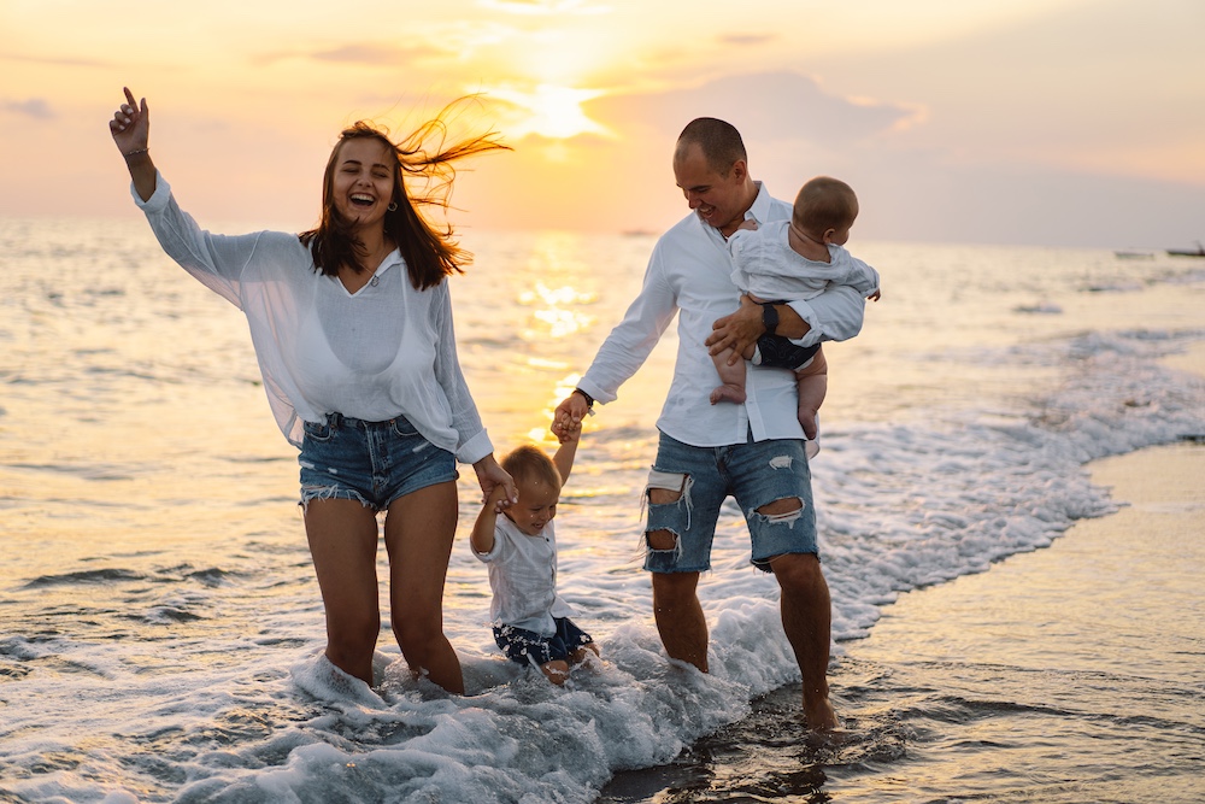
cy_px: 402
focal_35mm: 55
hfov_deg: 36.2
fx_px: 1841
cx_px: 602
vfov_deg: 24.6
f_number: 1.8
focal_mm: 55
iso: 100
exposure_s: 1/1250
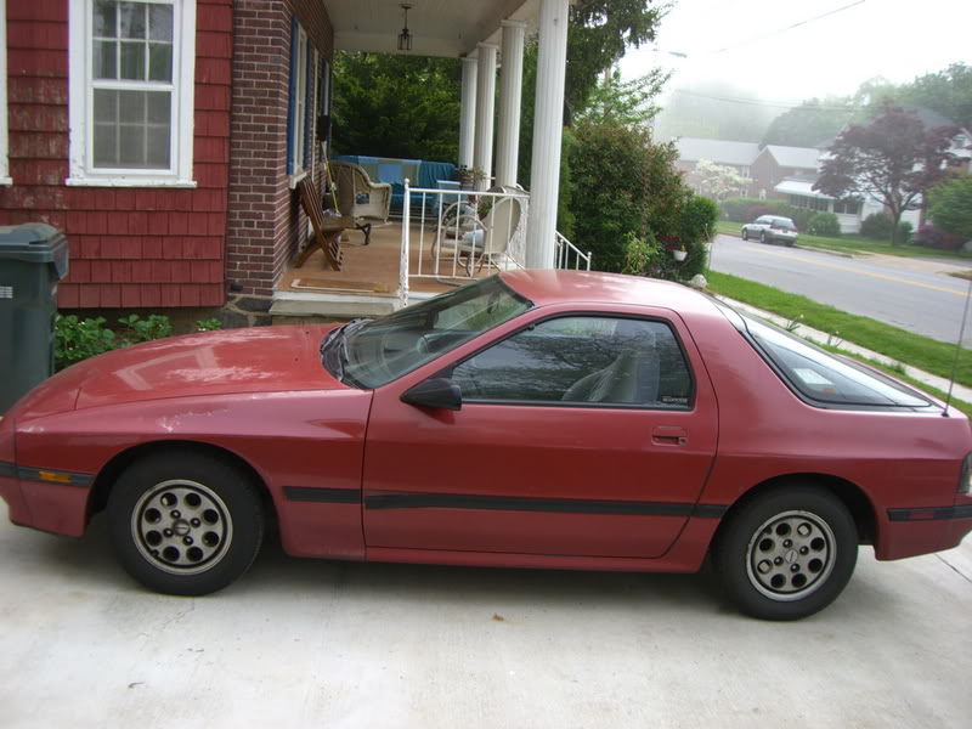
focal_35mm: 38
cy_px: 364
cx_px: 486
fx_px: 1067
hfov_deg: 49.0
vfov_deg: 37.7
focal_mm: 6.2
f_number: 2.7
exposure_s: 1/400
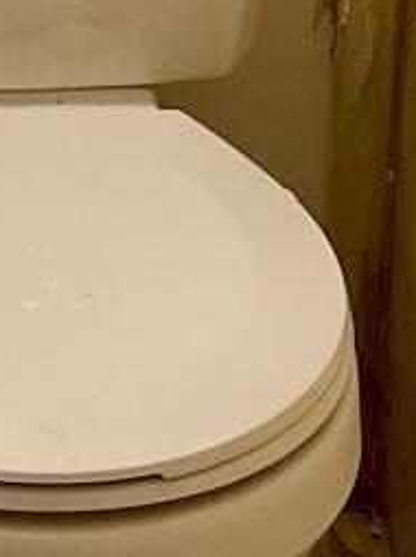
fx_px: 3162
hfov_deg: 7.5
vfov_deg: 9.5
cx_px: -88
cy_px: -478
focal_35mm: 197
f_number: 1.6
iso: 100
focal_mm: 5.1
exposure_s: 1/120
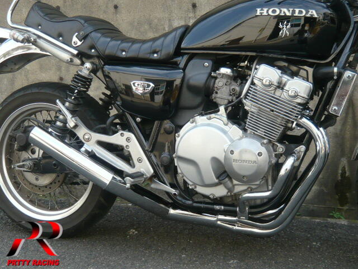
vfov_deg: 30.3
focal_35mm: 48
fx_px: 496
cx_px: 179
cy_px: 134
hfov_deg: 39.7
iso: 100
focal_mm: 5.2
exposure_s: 1/250
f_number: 3
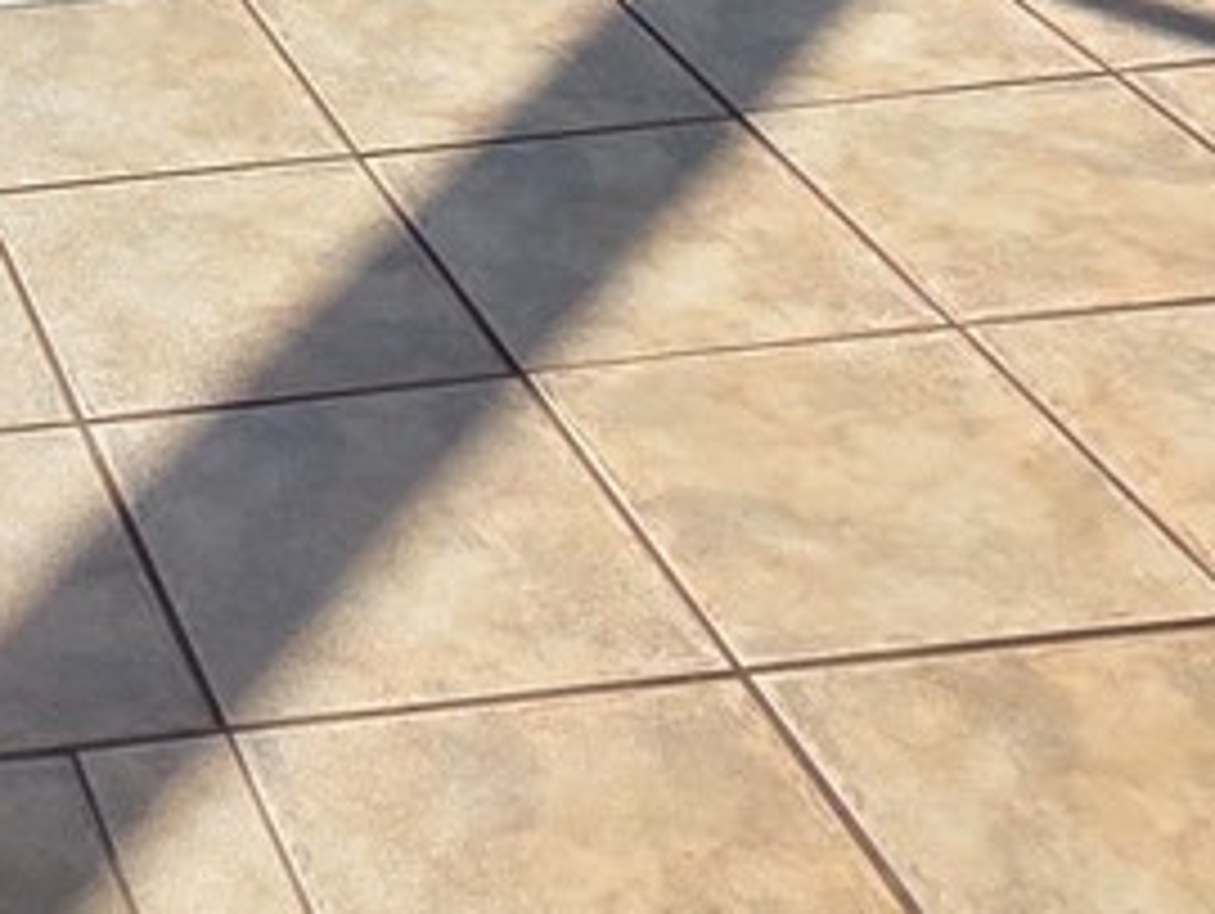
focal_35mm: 77
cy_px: -923
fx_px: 2705
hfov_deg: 21.2
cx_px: -626
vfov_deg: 15.3
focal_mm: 2.2
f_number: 1.9
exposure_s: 1/1369
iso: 40
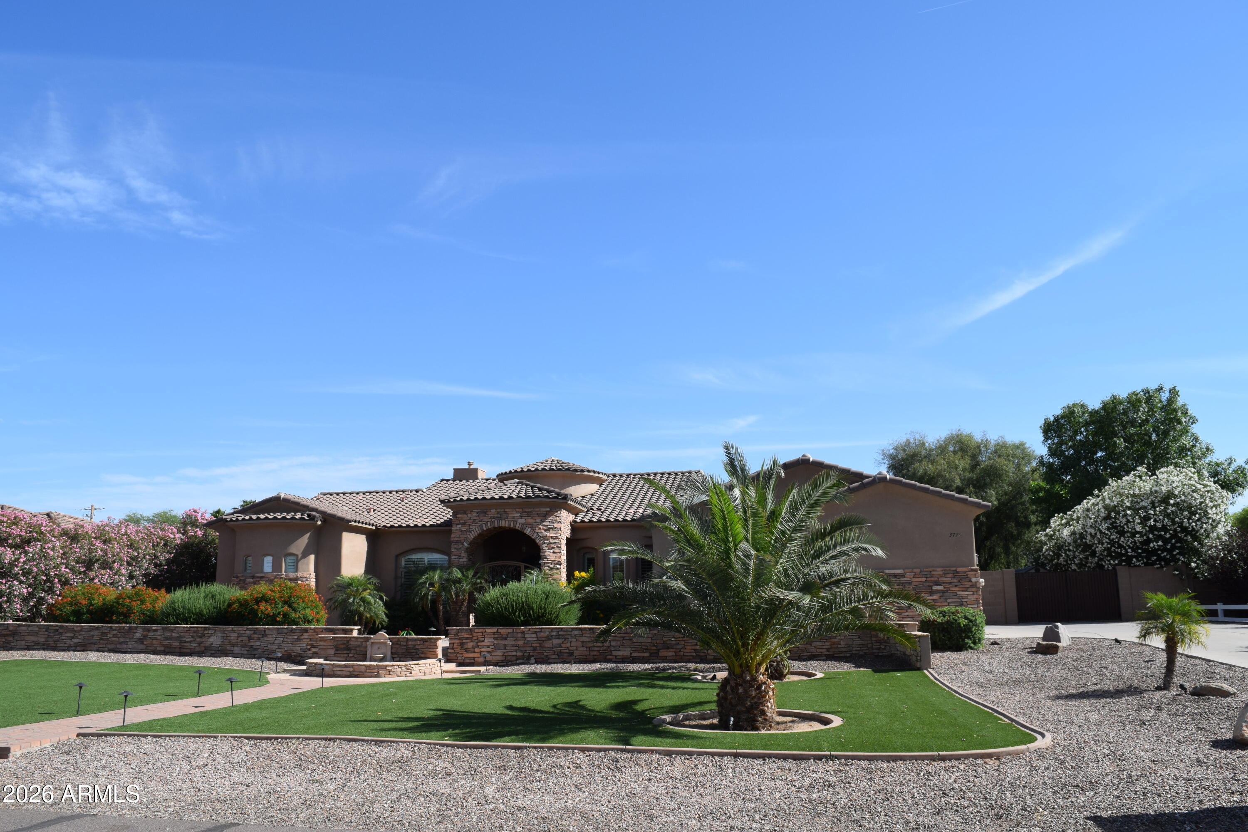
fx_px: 936
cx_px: 624
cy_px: 416
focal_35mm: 27
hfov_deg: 67.4
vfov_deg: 47.9
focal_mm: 18
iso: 200
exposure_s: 1/320
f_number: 9
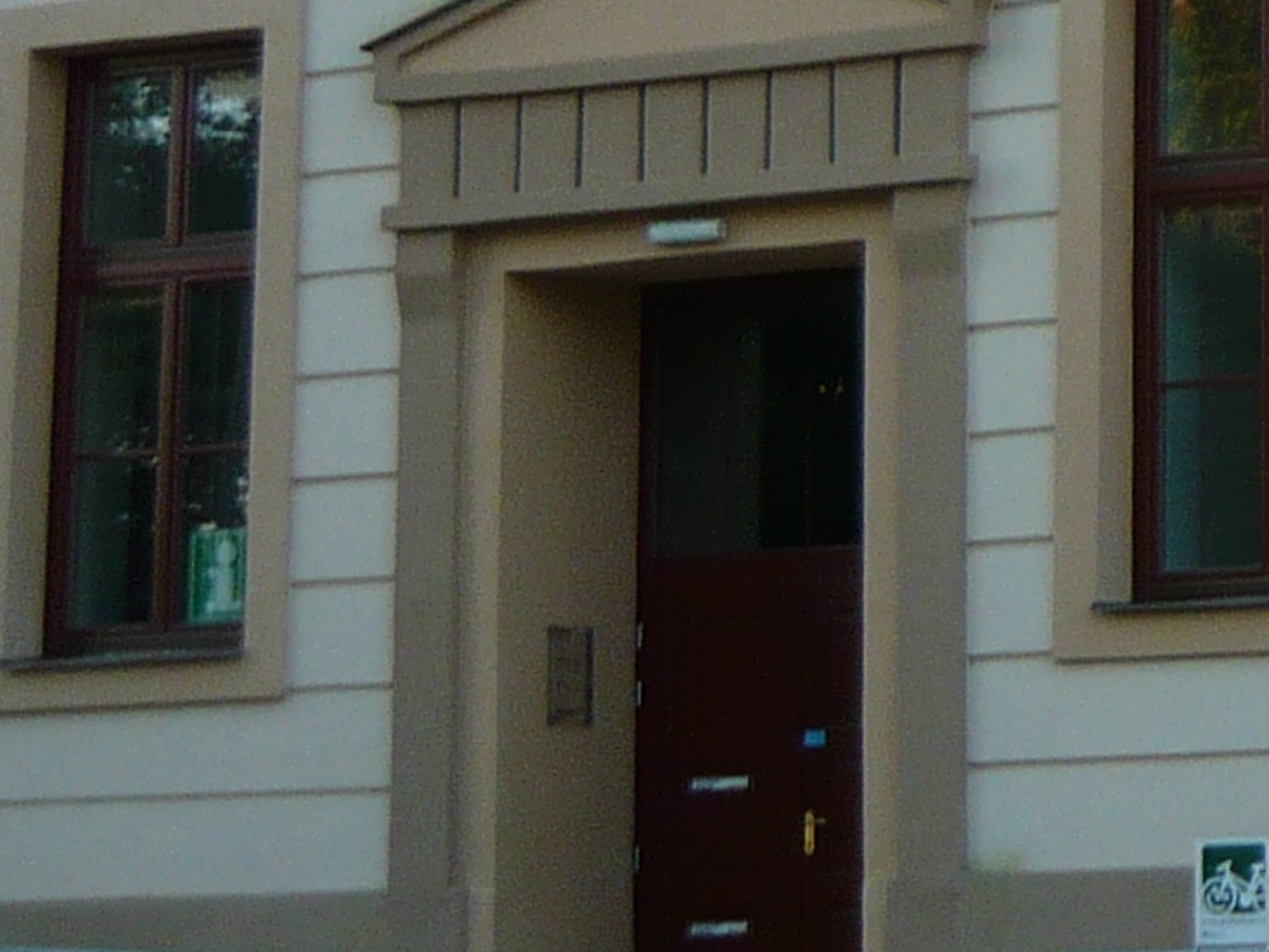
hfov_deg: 12.1
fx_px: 5390
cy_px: -739
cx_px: 2432
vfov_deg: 9.6
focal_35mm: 147
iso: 100
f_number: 2.8
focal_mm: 5.5
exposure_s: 1/250
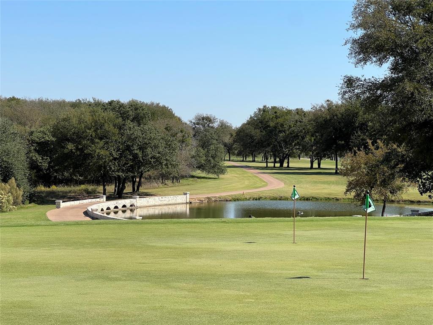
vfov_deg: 19.1
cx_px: 216
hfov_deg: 25.3
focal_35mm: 77
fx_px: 963
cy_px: 162
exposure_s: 1/758
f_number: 2.8
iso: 32
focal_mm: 9
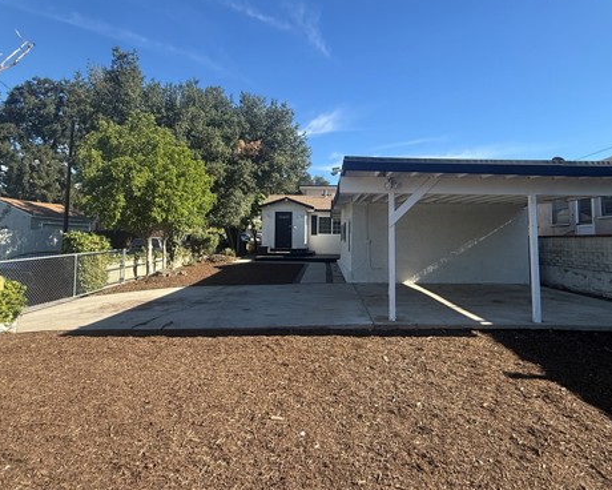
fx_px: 344
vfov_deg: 70.6
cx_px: 313
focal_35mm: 19
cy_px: 216
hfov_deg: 83.3
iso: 50
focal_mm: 2.22
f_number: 2.2
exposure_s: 1/901
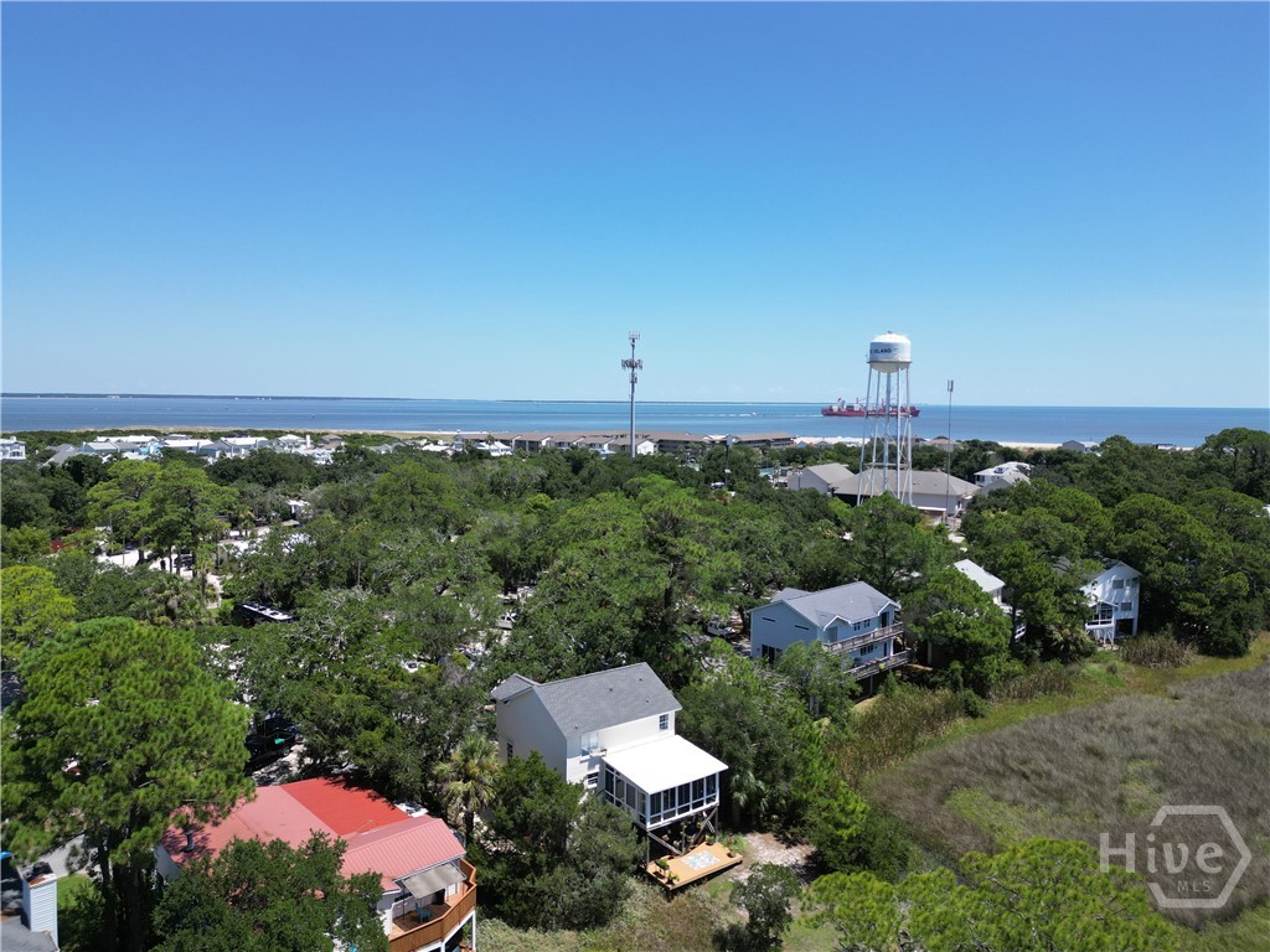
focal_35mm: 24
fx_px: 881
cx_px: 635
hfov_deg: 71.6
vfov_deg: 56.8
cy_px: 476
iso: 110
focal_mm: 6.72
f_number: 1.7
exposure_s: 1/2500
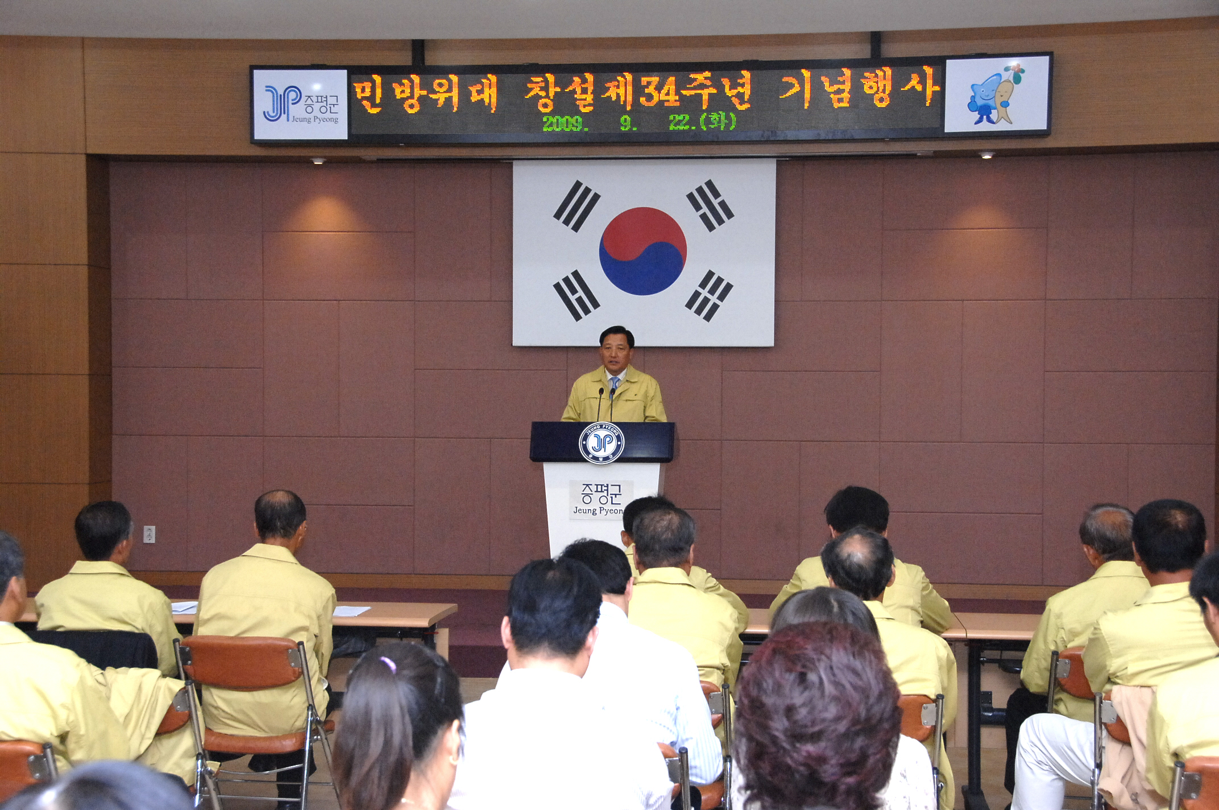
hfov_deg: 35.1
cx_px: 610
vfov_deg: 23.7
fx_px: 1928
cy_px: 405
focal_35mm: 57
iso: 800
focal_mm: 38
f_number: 6.7
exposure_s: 1/60
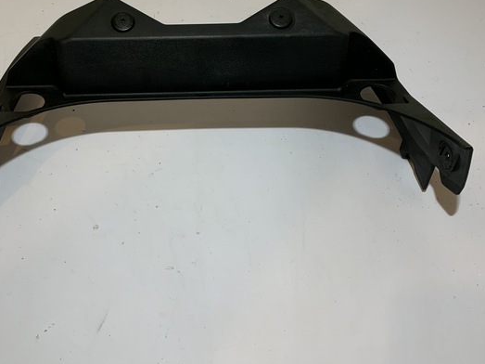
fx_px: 532
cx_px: 190
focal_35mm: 38
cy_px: 134
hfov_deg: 48.6
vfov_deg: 37.5
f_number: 1.8
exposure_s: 1/122
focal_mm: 4.25
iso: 64
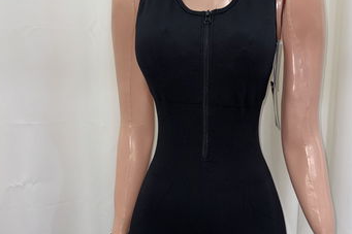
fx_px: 381
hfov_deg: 49.5
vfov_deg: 34.1
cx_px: 198
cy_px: 130
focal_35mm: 39
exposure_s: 1/144
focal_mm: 6.76
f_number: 1.78
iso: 50
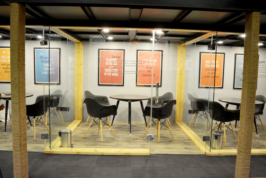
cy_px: 89
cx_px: 133
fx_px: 222
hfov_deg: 61.9
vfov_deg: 43.6
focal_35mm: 30
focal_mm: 20
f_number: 4
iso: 1250
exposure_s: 1/25
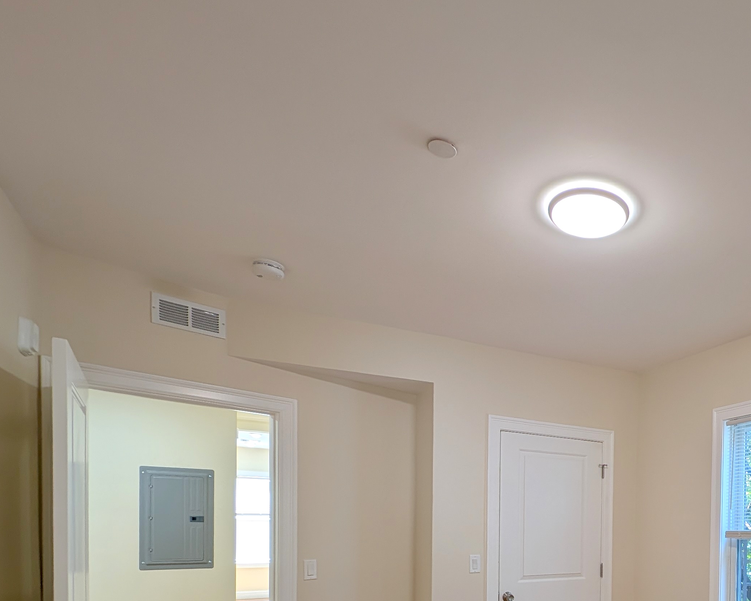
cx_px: 630
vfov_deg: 53.9
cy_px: 531
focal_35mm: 23
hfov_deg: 64.3
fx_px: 511
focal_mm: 2.23
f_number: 1.95
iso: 46
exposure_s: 1/40
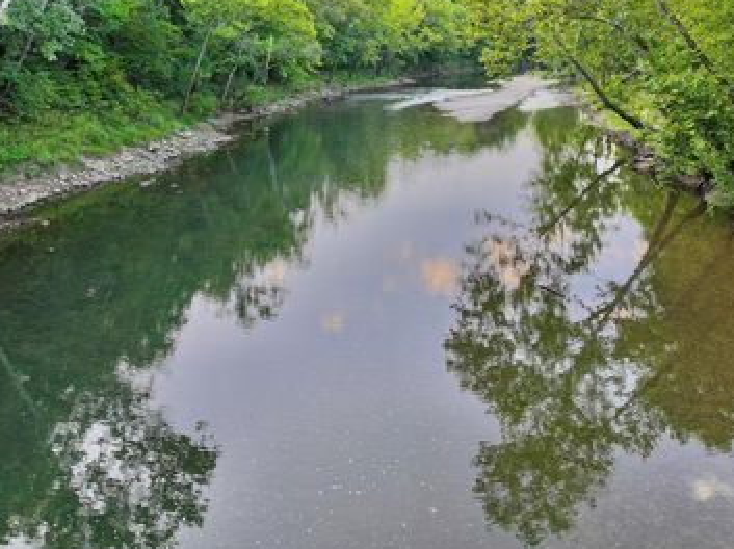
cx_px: 304
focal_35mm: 34
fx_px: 720
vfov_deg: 41.6
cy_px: 231
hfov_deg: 53.7
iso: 100
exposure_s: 1/60
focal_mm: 12.29
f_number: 2.8
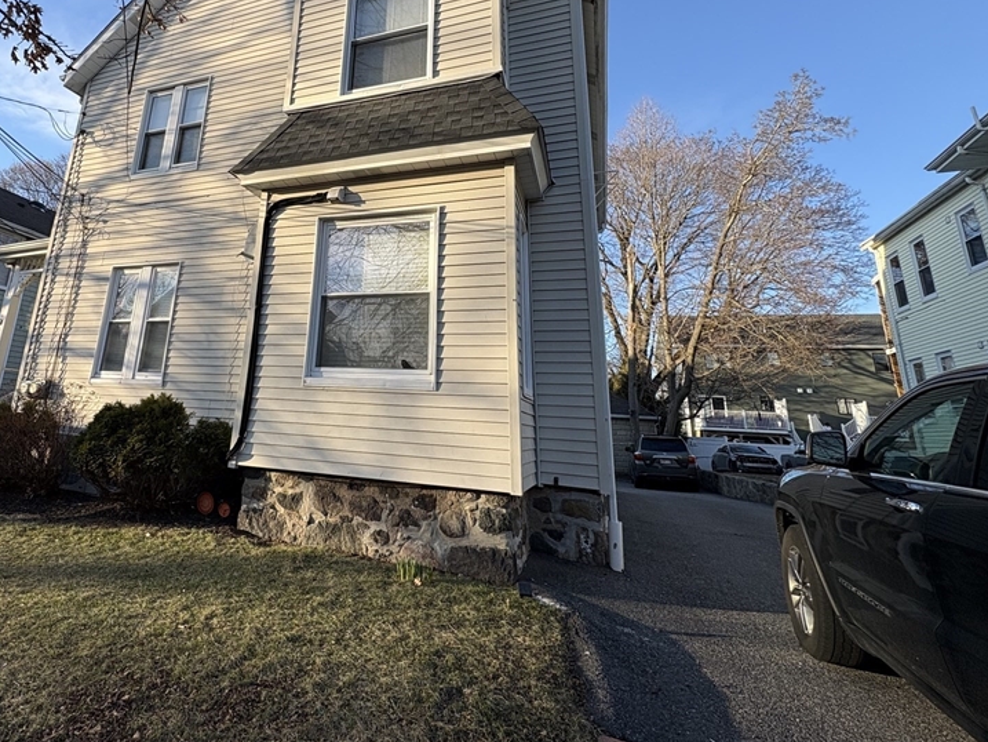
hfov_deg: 79.9
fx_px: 571
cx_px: 357
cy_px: 255
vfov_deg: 64.5
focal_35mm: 20
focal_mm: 2.22
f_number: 2.2
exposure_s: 1/636
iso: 40
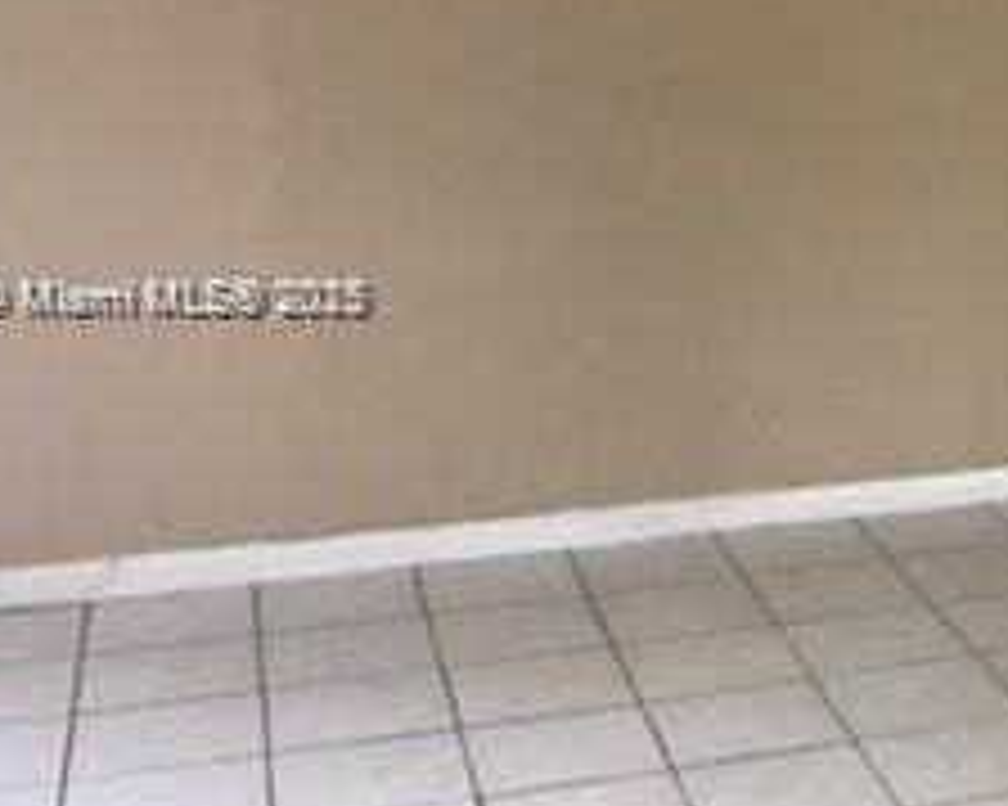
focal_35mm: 78
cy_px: 302
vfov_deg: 19.6
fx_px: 2326
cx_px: 1184
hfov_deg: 22.7
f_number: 1.8
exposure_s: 1/30
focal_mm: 3.99
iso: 40
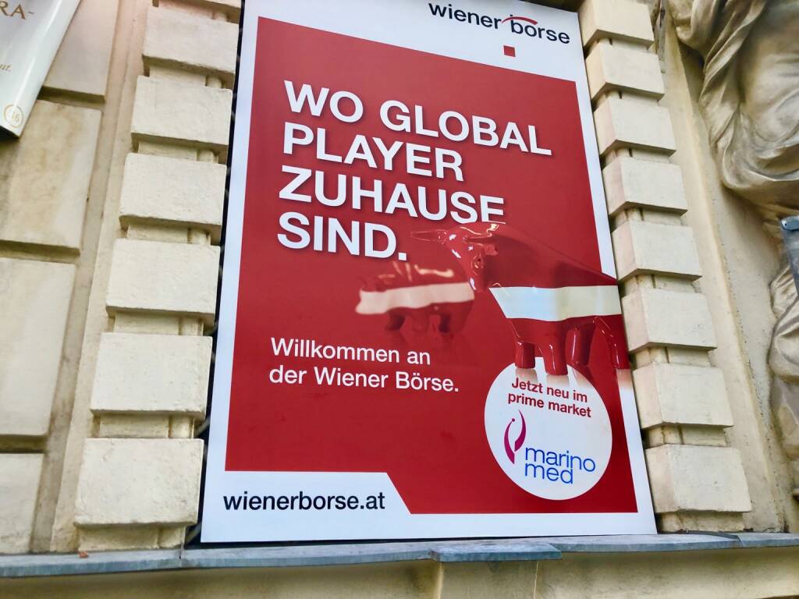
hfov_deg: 63.4
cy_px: 300
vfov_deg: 49.7
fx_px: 646
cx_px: 400
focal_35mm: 28
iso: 25
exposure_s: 1/33
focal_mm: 4
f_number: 1.8
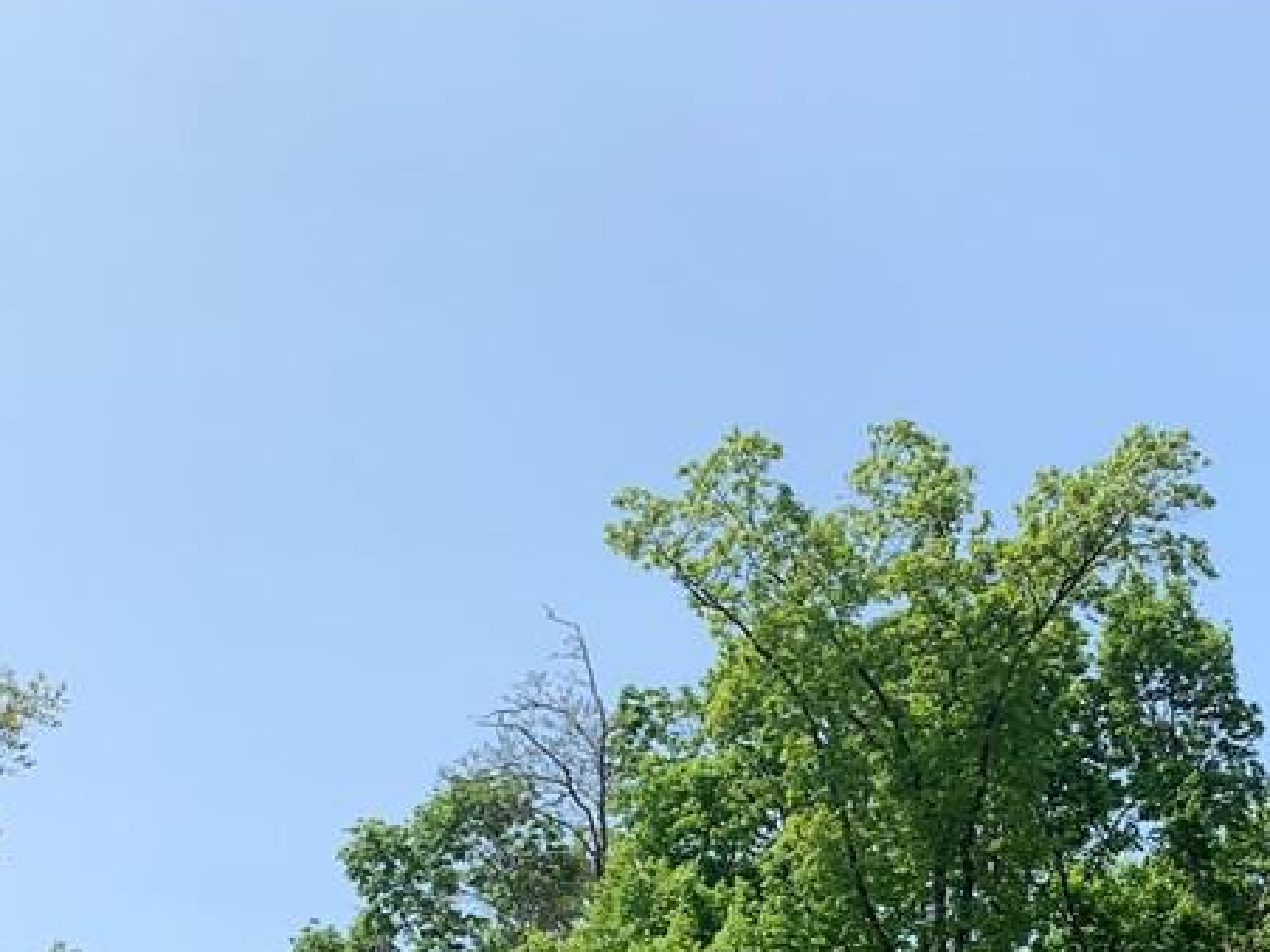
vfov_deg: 23.3
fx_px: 2164
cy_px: 1051
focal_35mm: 59
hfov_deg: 31.4
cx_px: 1098
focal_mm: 4.25
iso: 25
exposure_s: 1/1812
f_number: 1.8
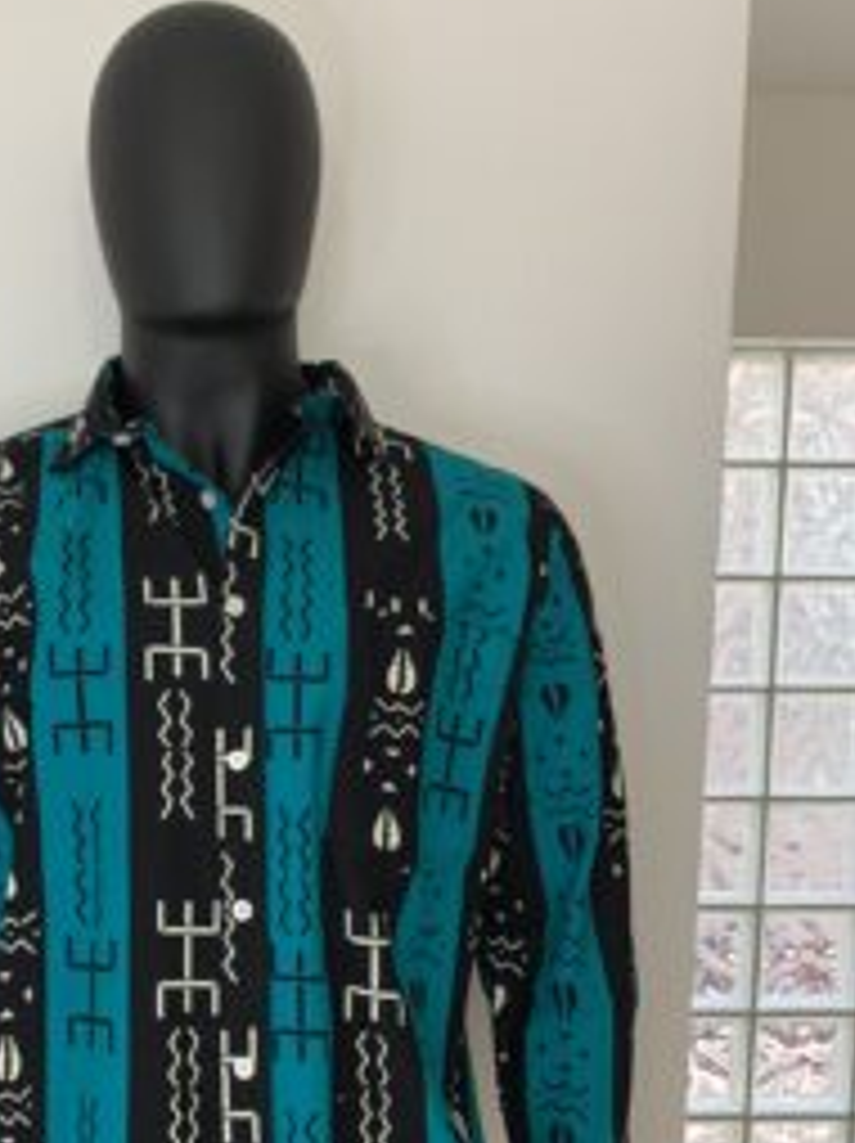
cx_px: 184
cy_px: 756
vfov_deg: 45.2
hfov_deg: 34.1
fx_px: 1353
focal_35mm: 41
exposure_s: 1/60
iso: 160
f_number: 1.8
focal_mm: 4.25
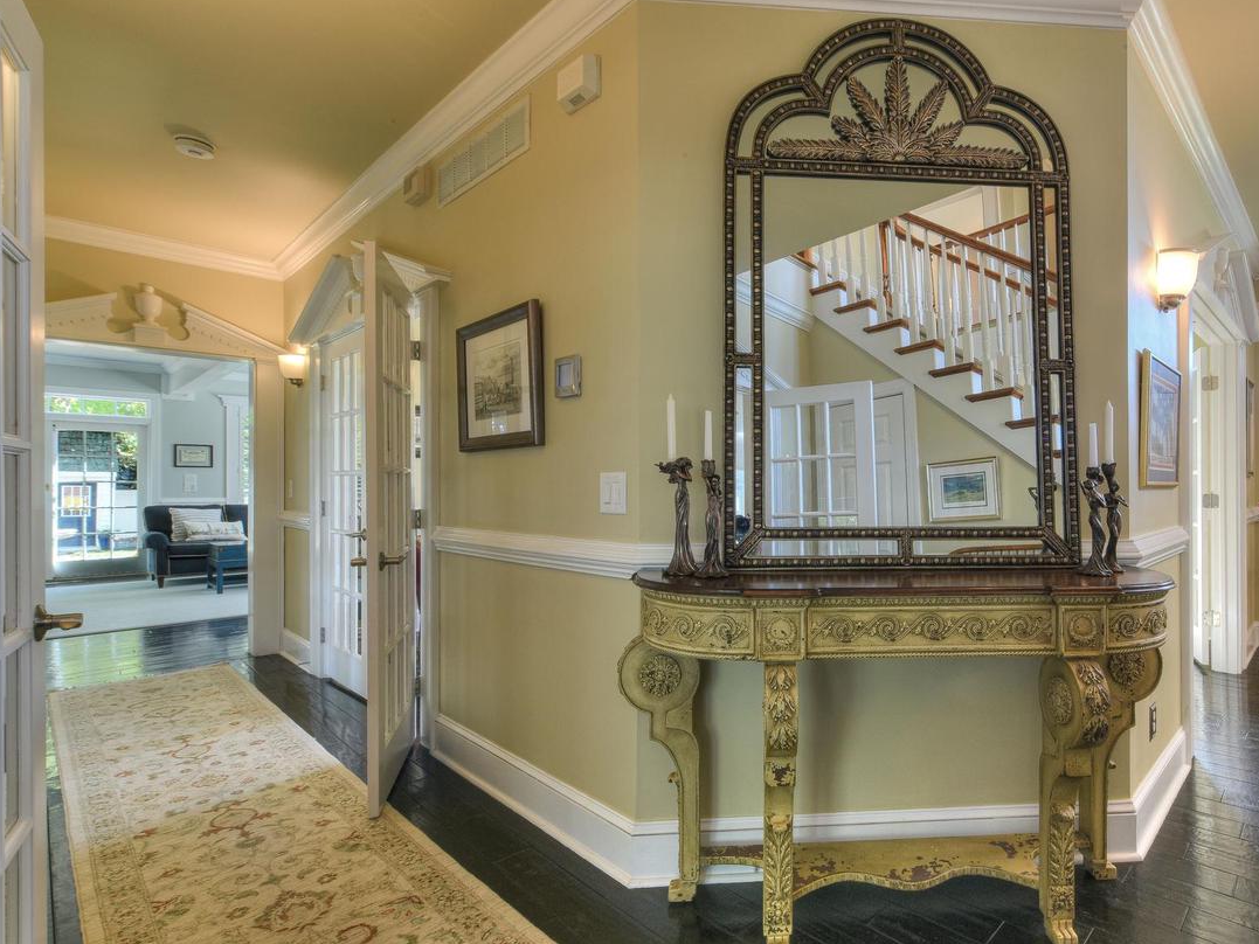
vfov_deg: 71.6
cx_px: 800
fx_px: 655
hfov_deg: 85.7
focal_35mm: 18
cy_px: 497
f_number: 22
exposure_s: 2
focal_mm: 14
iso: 100
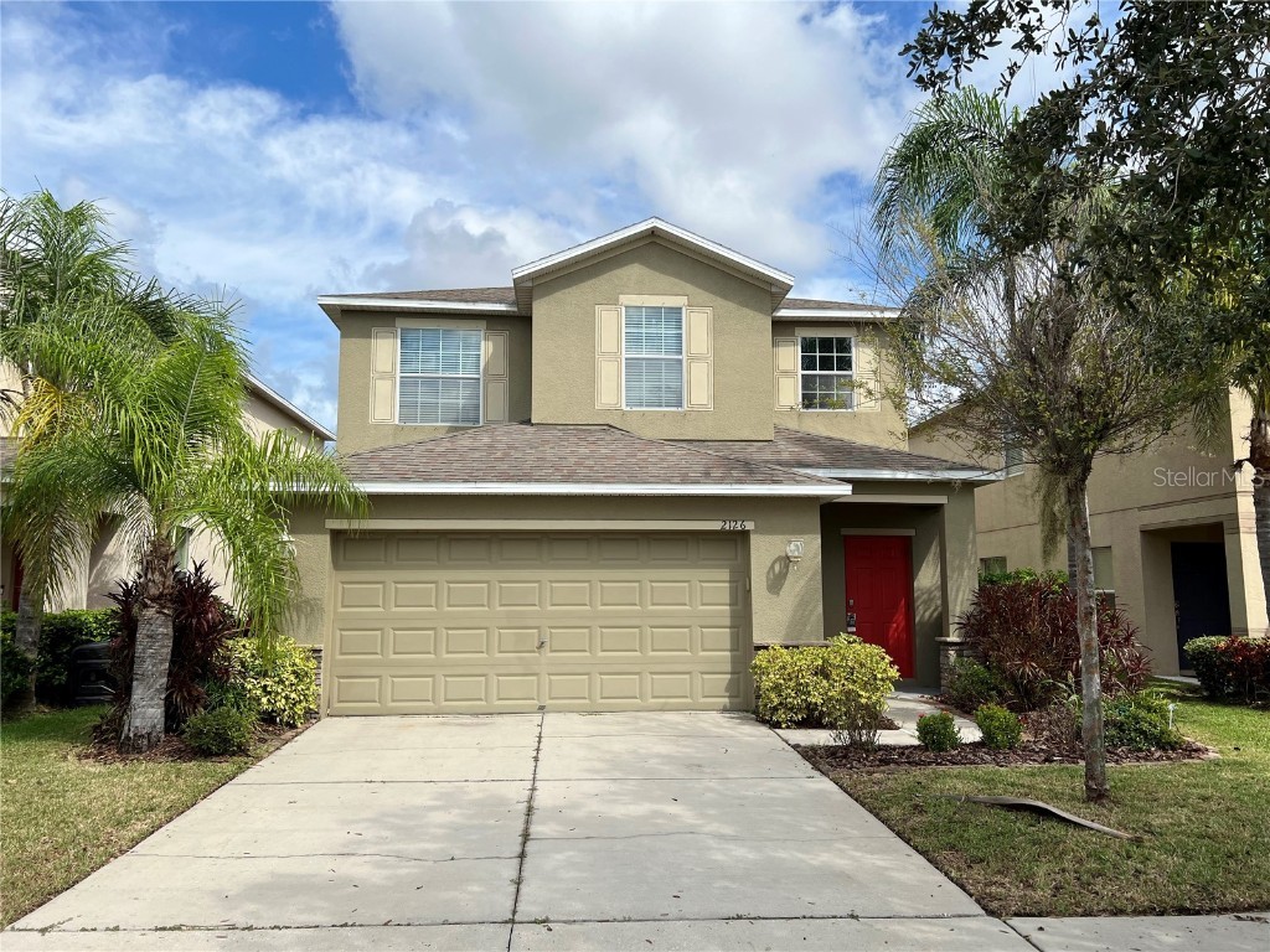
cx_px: 635
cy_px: 476
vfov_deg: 53.1
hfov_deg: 67.3
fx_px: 954
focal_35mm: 26
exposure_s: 1/5076
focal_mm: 5.7
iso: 50
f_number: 1.5
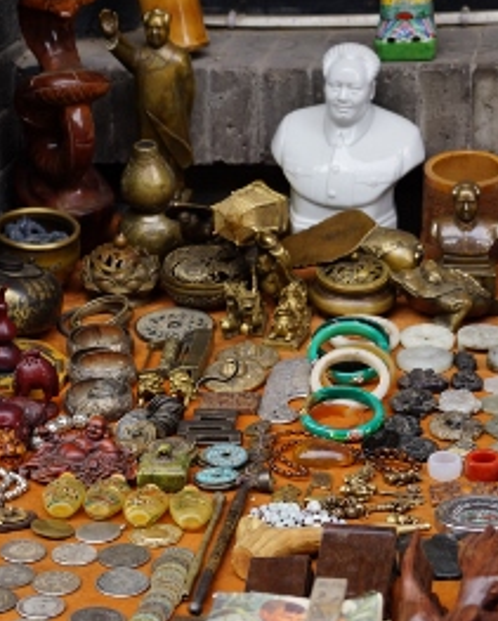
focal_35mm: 118
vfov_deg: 16.3
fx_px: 2165
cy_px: 310
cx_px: 184
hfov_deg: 13.1
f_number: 5
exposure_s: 1/100
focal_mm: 55
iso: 125
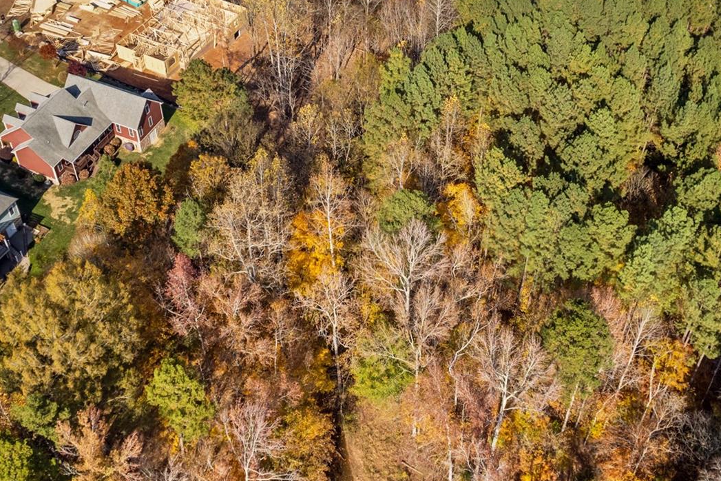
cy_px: 129
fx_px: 861
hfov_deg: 45.4
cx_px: 363
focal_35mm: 43
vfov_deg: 30.7
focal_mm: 8.38
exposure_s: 1/640
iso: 100
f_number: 2.8
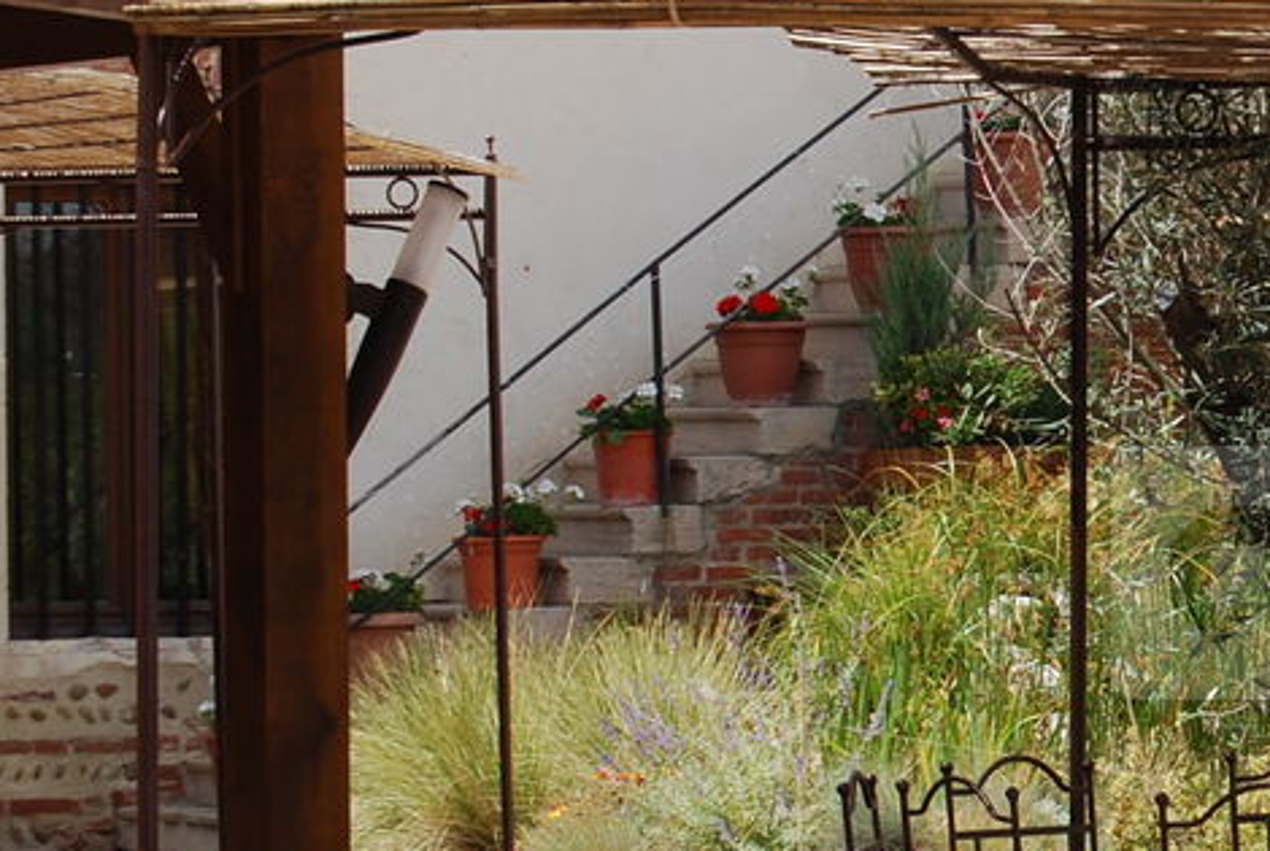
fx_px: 8318
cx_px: 1652
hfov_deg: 8.6
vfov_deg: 5.9
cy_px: 573
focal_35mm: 235
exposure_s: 1/160
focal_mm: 55
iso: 100
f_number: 8
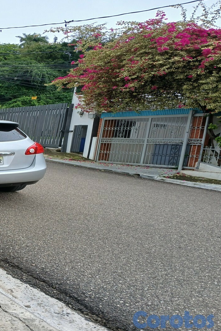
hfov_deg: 32.8
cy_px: 168
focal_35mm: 37
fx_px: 340
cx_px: -3
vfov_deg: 51.9
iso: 40
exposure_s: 1/120
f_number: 1.8
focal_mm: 3.98
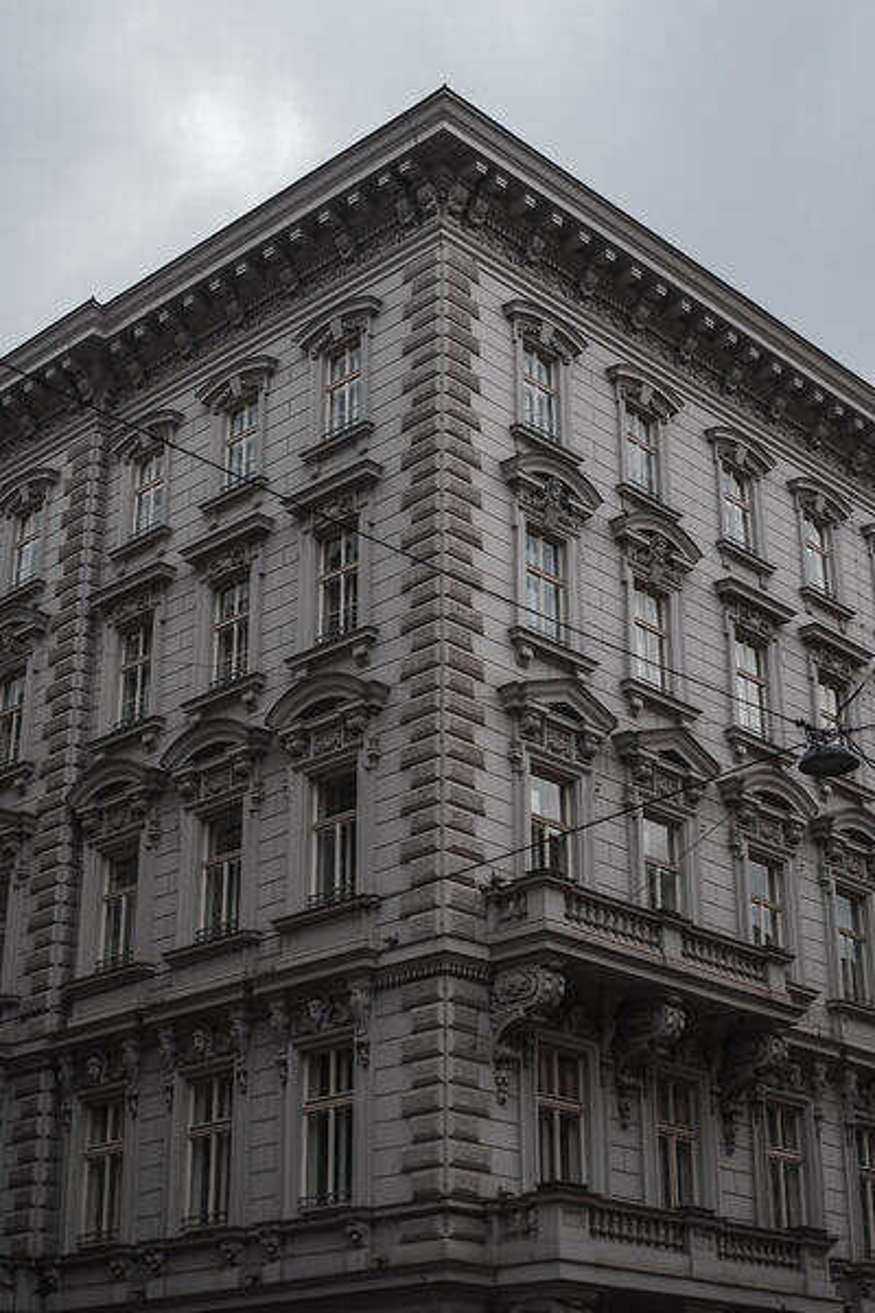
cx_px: 438
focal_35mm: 52
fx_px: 1896
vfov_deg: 38.2
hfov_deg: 26.0
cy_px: 656
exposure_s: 1/800
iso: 100
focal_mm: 35
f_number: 2.8
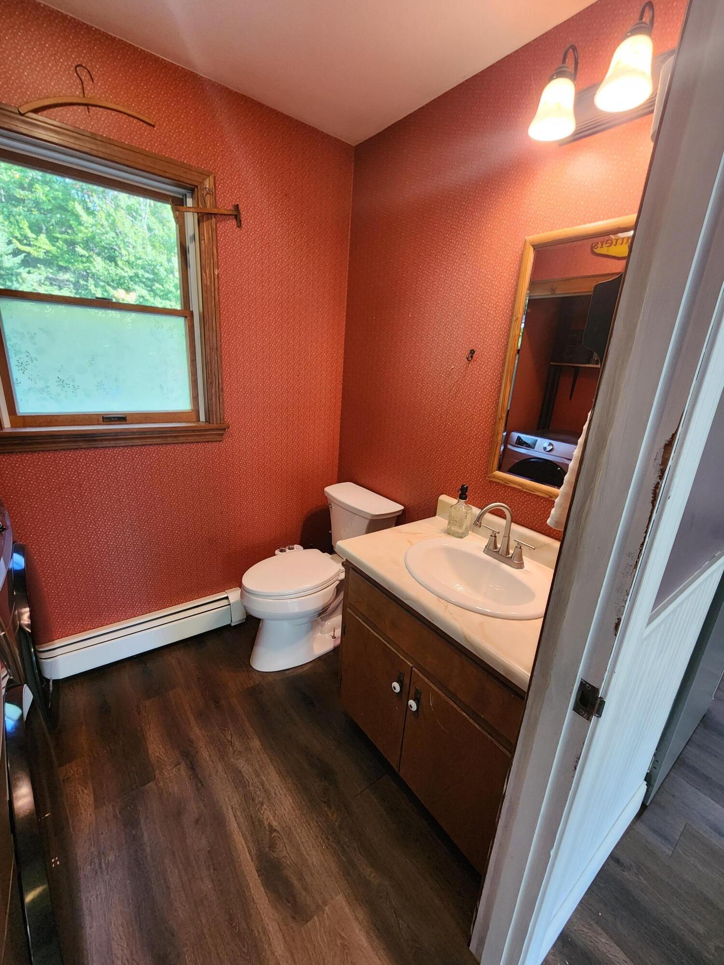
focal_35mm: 13
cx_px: 362
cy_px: 482
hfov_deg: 89.9
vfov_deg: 106.2
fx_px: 363
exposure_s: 1/60
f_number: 2.2
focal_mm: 2.2
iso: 320
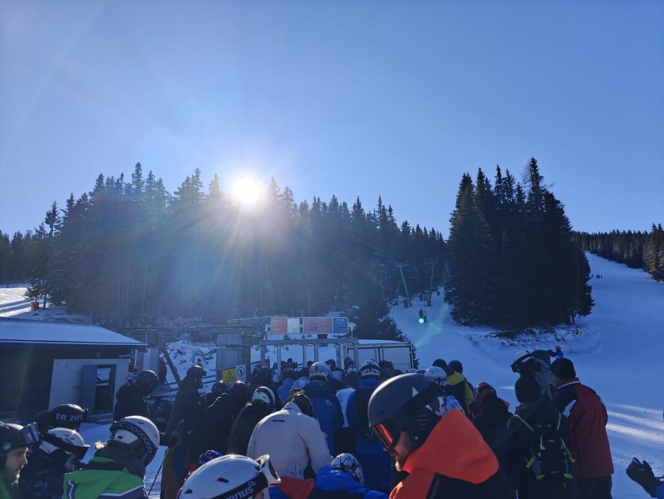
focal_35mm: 23
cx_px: 332
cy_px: 250
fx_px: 441
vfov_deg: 58.9
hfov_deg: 73.9
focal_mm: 6.06
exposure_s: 1/1189
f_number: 1.6
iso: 50
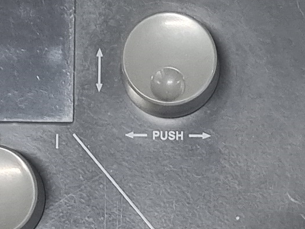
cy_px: 285
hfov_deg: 9.9
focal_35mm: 200
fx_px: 1762
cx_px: 218
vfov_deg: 7.4
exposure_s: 1/40
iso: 400
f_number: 1.8
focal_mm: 5.4
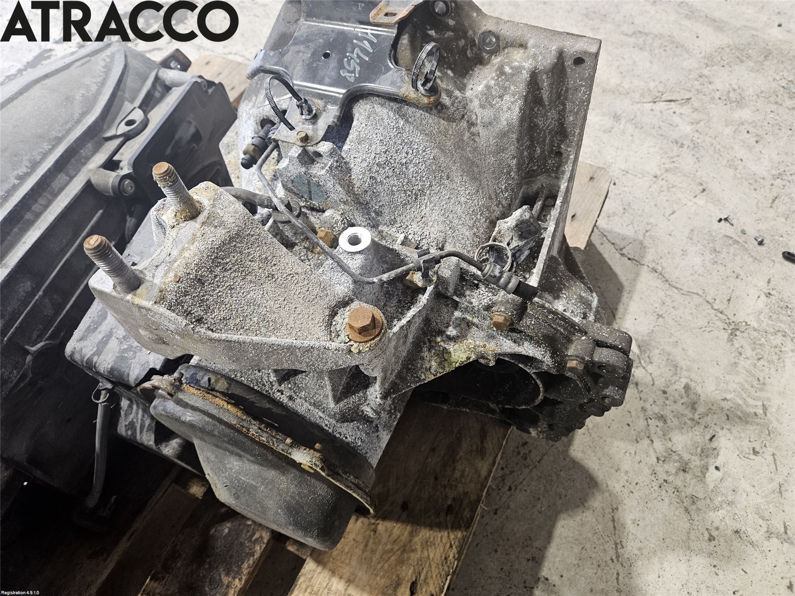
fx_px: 528
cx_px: 398
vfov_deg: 58.9
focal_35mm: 23
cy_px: 298
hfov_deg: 73.9
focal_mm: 5.4
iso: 320
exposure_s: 1/100
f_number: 1.8
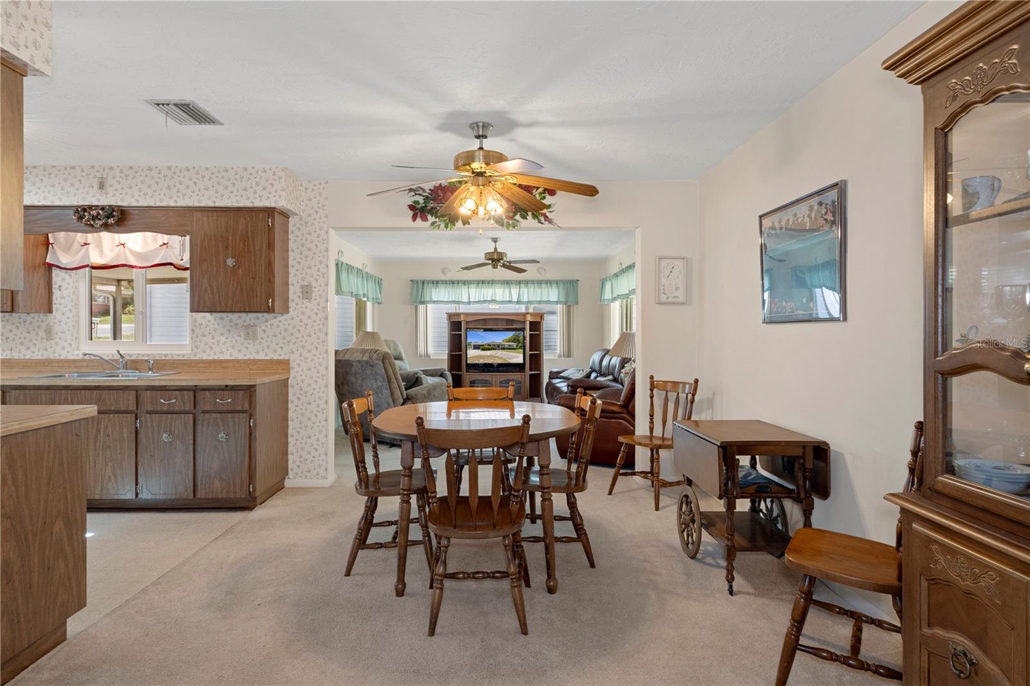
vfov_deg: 63.2
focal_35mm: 20
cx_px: 515
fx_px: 558
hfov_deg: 85.4
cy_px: 343
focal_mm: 13
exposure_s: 1/3
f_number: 8
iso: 320
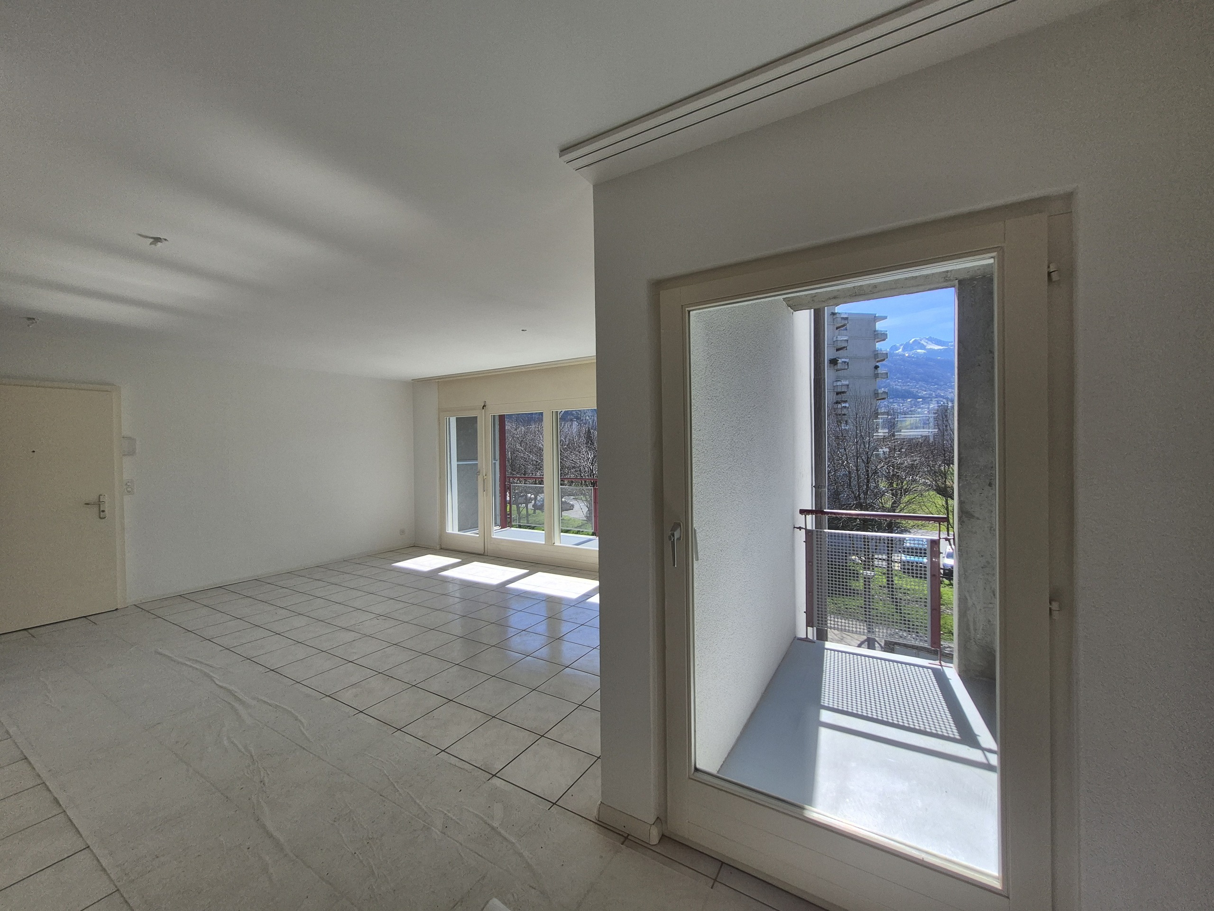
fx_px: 456
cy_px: 456
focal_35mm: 13
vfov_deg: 89.9
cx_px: 607
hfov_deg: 106.2
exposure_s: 1/1060
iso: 50
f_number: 2.2
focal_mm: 1.74
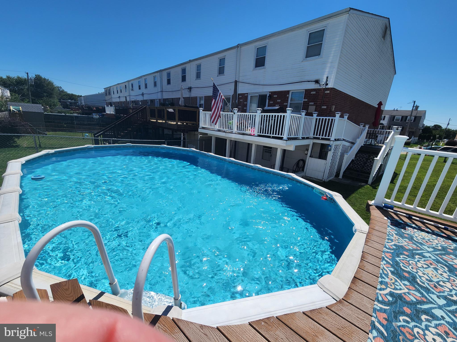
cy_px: 171
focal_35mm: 13
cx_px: 228
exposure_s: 1/3418
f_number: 2.2
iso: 50
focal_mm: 2.2
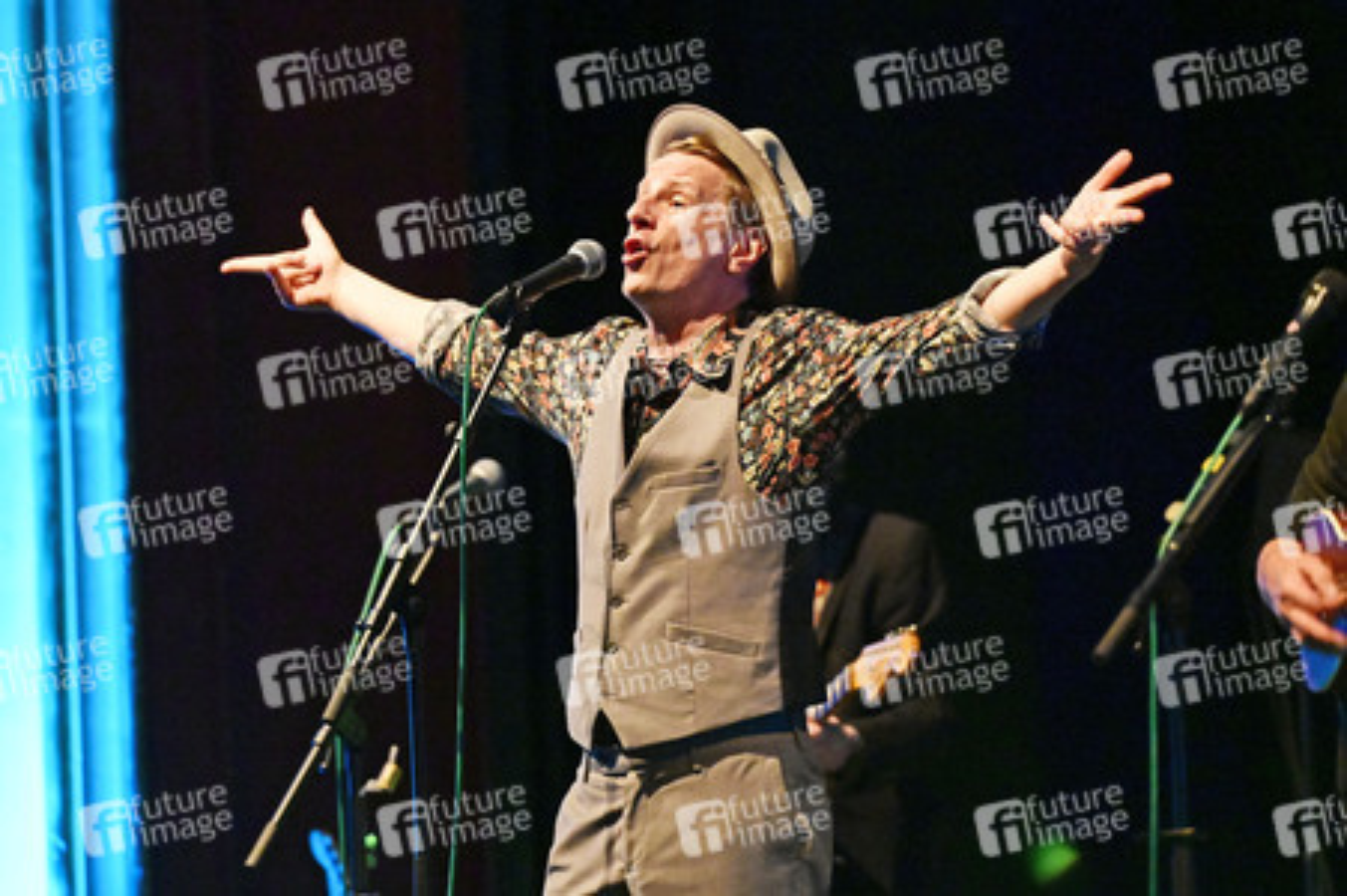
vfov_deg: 6.9
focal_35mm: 200
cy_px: 448
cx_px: 674
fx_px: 7478
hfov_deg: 10.3
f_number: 2.8
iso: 10000
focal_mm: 200
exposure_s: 1/200
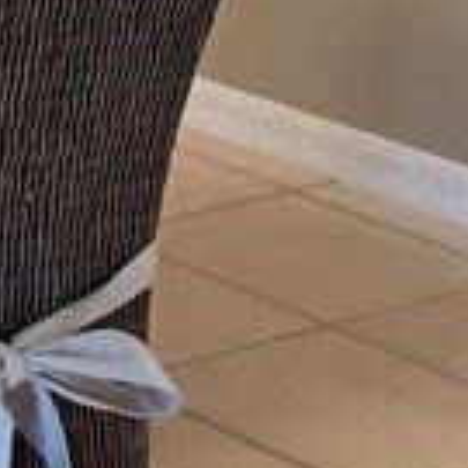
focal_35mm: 194
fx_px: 2967
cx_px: -669
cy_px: -399
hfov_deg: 8.3
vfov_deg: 8.6
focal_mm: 4.15
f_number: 2.2
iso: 80
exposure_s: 1/15
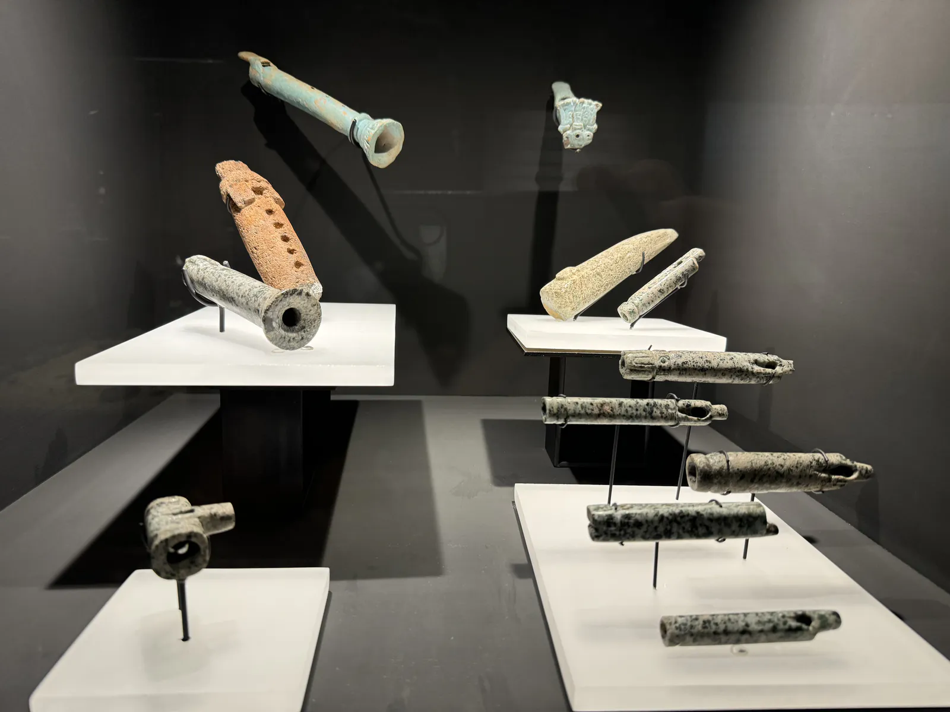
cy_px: 356
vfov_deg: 56.8
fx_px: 659
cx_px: 475
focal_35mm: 24
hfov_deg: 71.6
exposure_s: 1/113
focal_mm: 6.76
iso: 200
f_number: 1.78
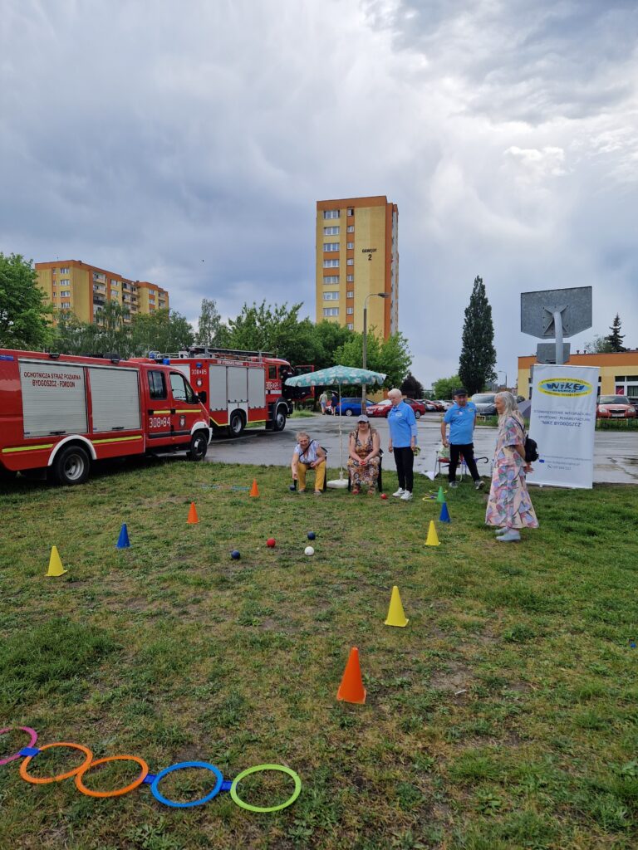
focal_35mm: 23
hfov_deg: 58.9
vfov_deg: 73.9
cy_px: 425
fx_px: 565
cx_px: 319
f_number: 1.8
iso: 50
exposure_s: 1/1296
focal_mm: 5.4
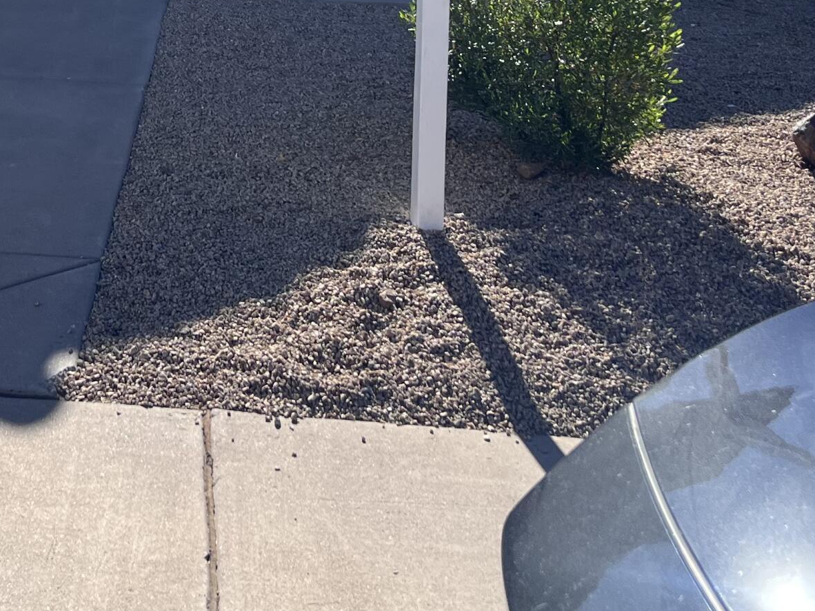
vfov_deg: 20.7
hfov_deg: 28.6
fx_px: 1554
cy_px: -126
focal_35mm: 66
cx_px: 141
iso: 50
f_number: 1.5
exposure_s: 1/3571
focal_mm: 5.7
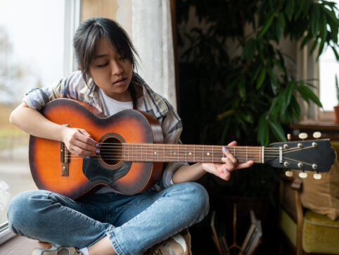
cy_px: 129
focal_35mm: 39
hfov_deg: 47.8
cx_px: 163
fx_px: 382
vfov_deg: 36.8
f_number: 2
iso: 80
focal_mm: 35
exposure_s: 1/250
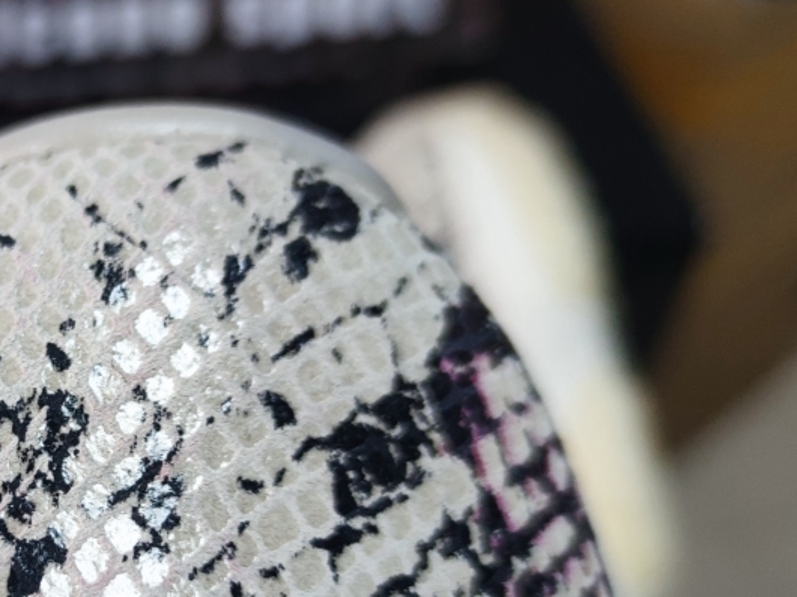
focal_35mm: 58
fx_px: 1335
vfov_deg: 25.0
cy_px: 438
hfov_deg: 31.1
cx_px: 26
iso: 201
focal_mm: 6.72
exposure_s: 1/100
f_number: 1.69
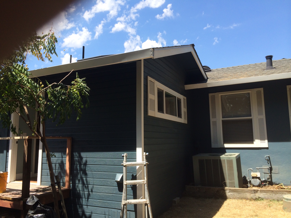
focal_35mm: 30
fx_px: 252
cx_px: 146
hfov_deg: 60.0
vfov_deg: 46.8
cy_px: 109
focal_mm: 4.12
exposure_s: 1/1208
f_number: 2.2
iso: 32
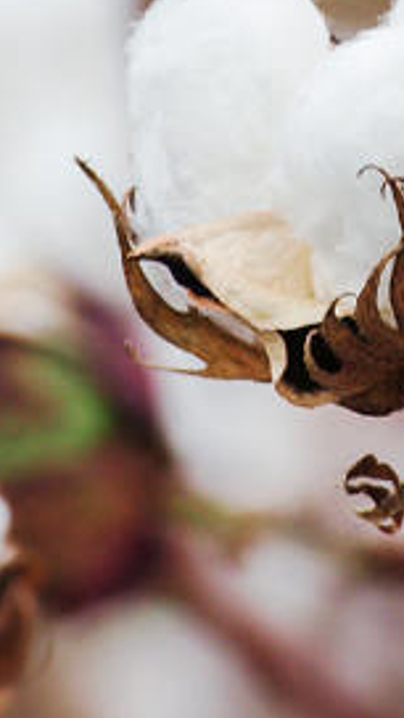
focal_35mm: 924
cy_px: 5
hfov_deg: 1.3
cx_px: 589
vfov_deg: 2.3
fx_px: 17597
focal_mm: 200
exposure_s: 1/60
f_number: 10
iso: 400
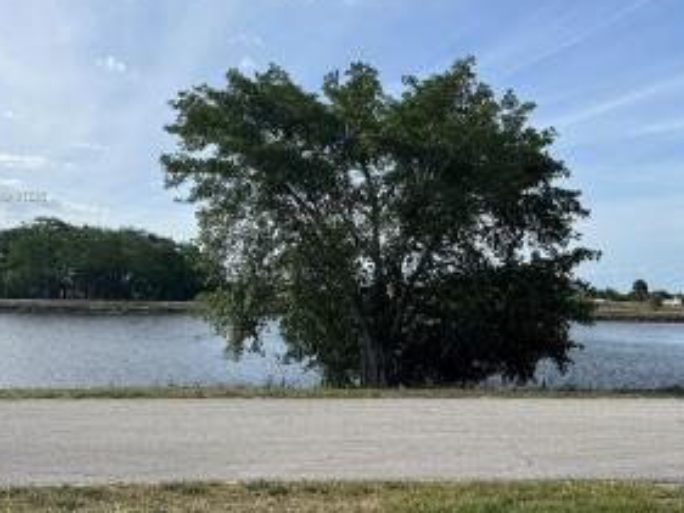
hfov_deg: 50.1
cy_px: 197
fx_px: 731
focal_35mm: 37
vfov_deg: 38.5
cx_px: 343
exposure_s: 1/7463
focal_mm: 5.7
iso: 50
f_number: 1.5
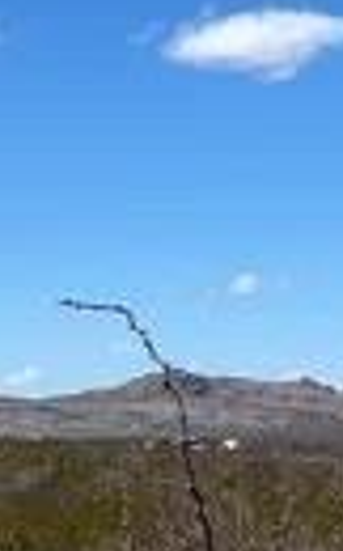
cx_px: 610
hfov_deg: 8.1
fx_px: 2353
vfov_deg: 12.8
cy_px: 786
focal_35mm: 157
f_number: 1.5
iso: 50
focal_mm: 5.7
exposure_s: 1/5587
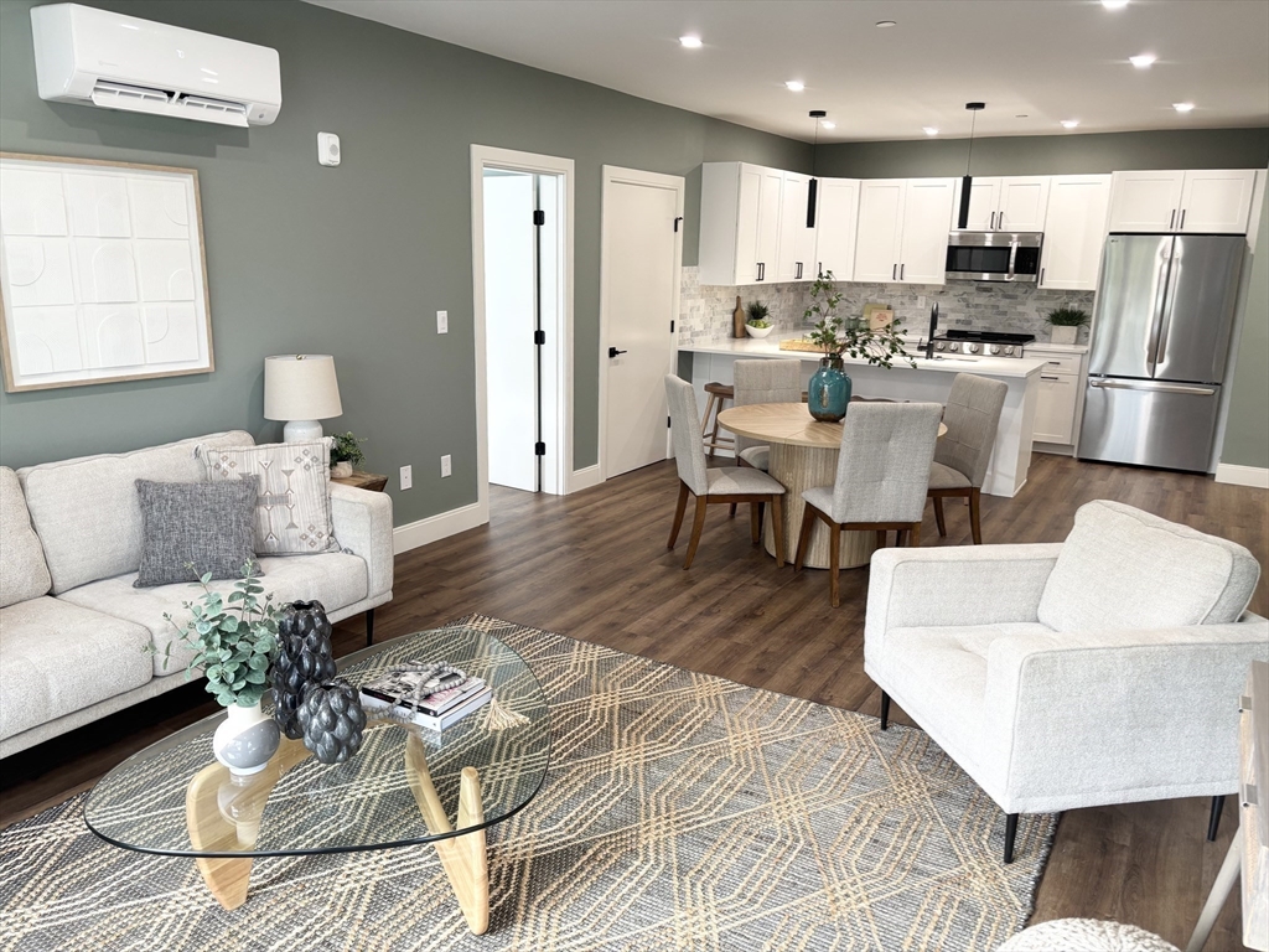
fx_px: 953
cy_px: 476
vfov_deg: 53.1
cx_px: 634
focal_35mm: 26
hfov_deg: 67.3
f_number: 1.6
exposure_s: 1/120
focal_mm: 5.96
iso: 125
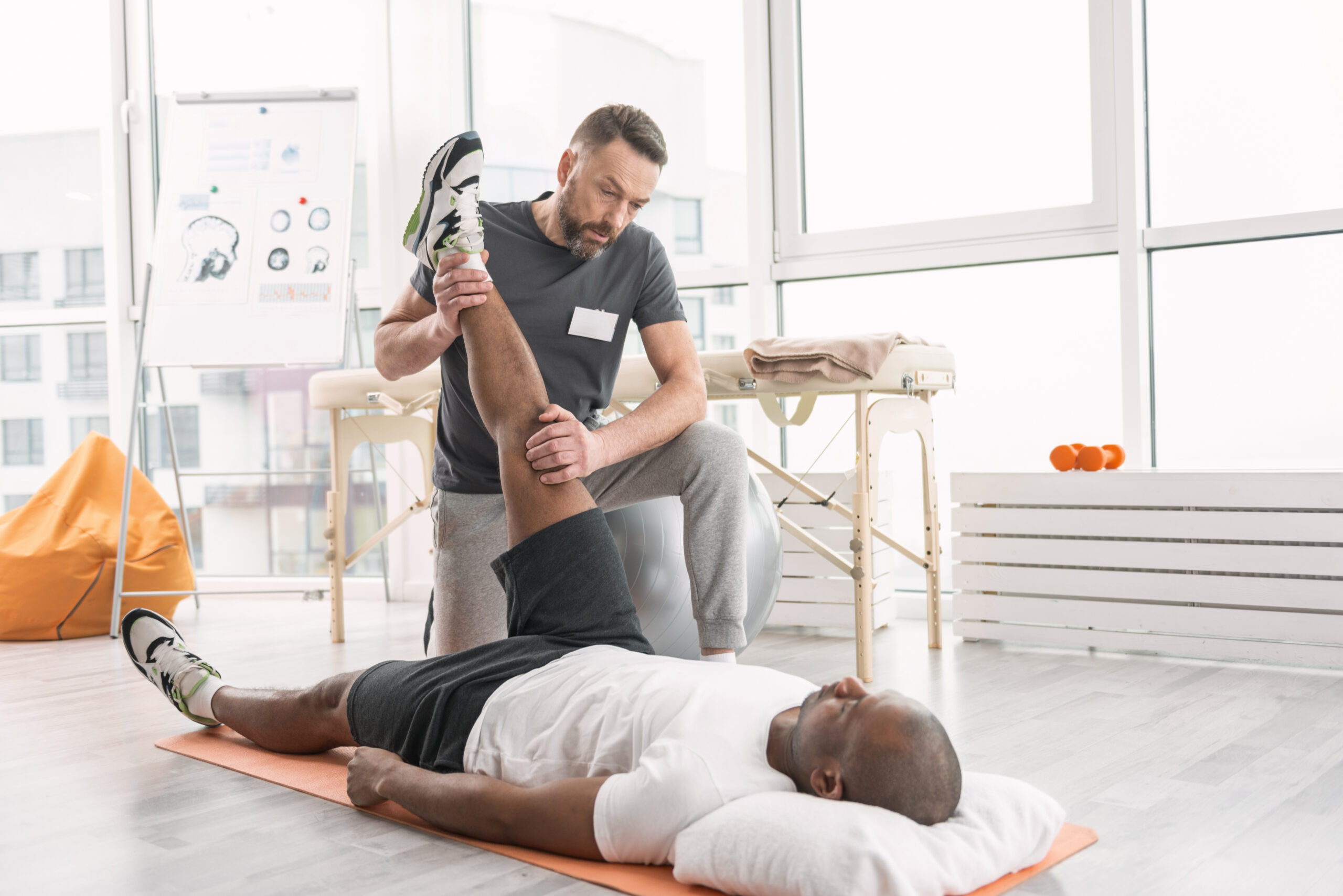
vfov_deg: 37.9
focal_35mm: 35
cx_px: 672
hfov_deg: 54.4
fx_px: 1306
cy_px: 448
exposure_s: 1/160
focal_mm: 35
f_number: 2.8
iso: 250
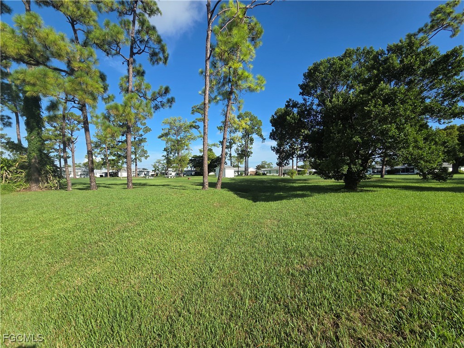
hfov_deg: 106.2
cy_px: 174
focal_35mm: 13
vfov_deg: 89.9
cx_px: 232
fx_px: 174
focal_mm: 2.2
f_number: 2.2
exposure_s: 1/1874
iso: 50
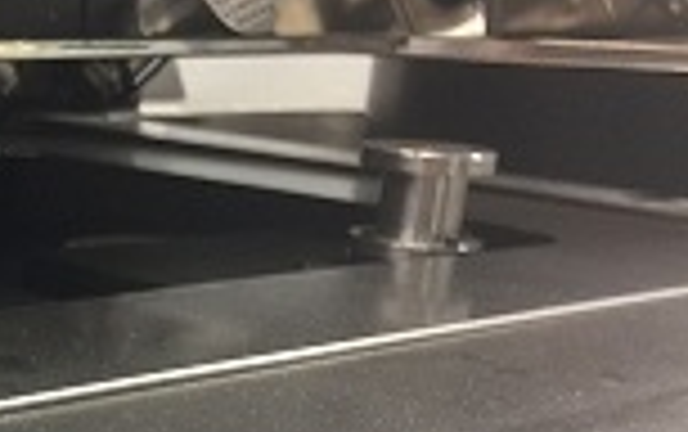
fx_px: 1539
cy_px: 396
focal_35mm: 82
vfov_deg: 15.8
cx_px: -175
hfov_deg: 22.8
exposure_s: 1/15
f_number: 2.2
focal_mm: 4.15
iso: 80
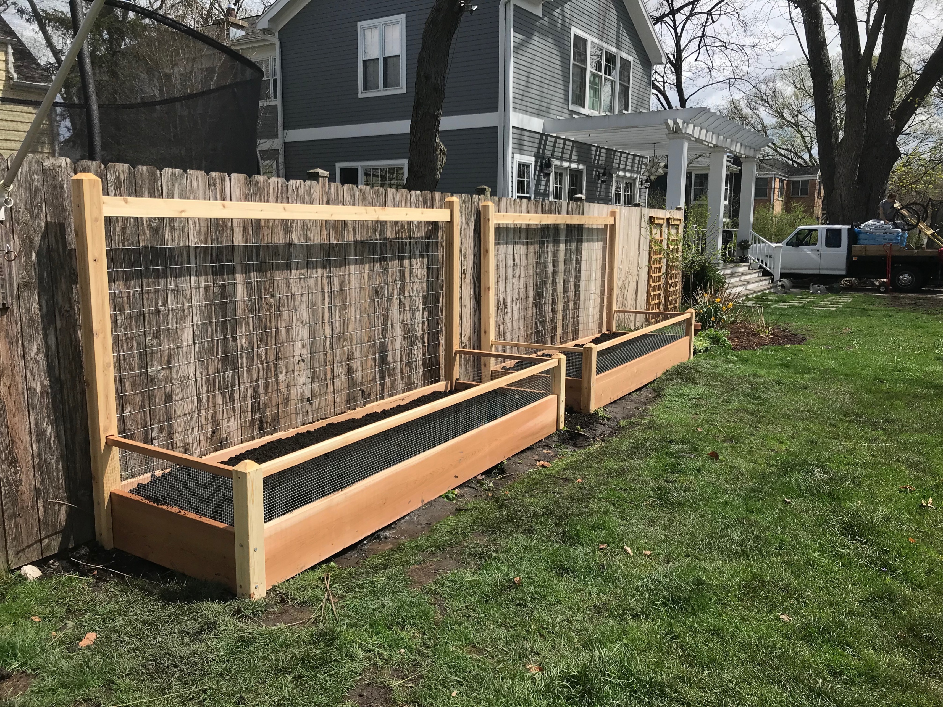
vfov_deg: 49.7
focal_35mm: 28
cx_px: 472
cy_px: 354
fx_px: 763
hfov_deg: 63.4
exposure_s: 1/2740
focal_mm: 3.99
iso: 20
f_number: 1.8
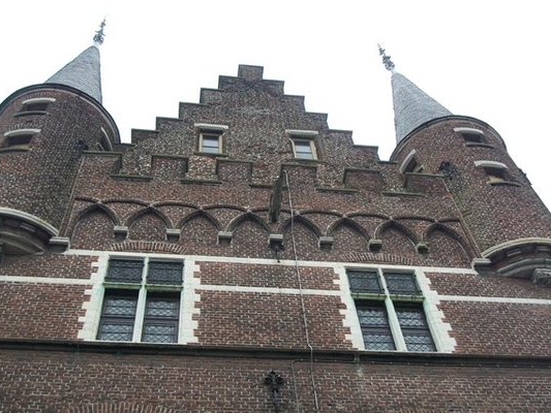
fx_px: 716
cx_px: 266
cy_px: 221
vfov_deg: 32.2
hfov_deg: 42.1
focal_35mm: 45
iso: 80
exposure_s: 1/125
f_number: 3.2
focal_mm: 7.1
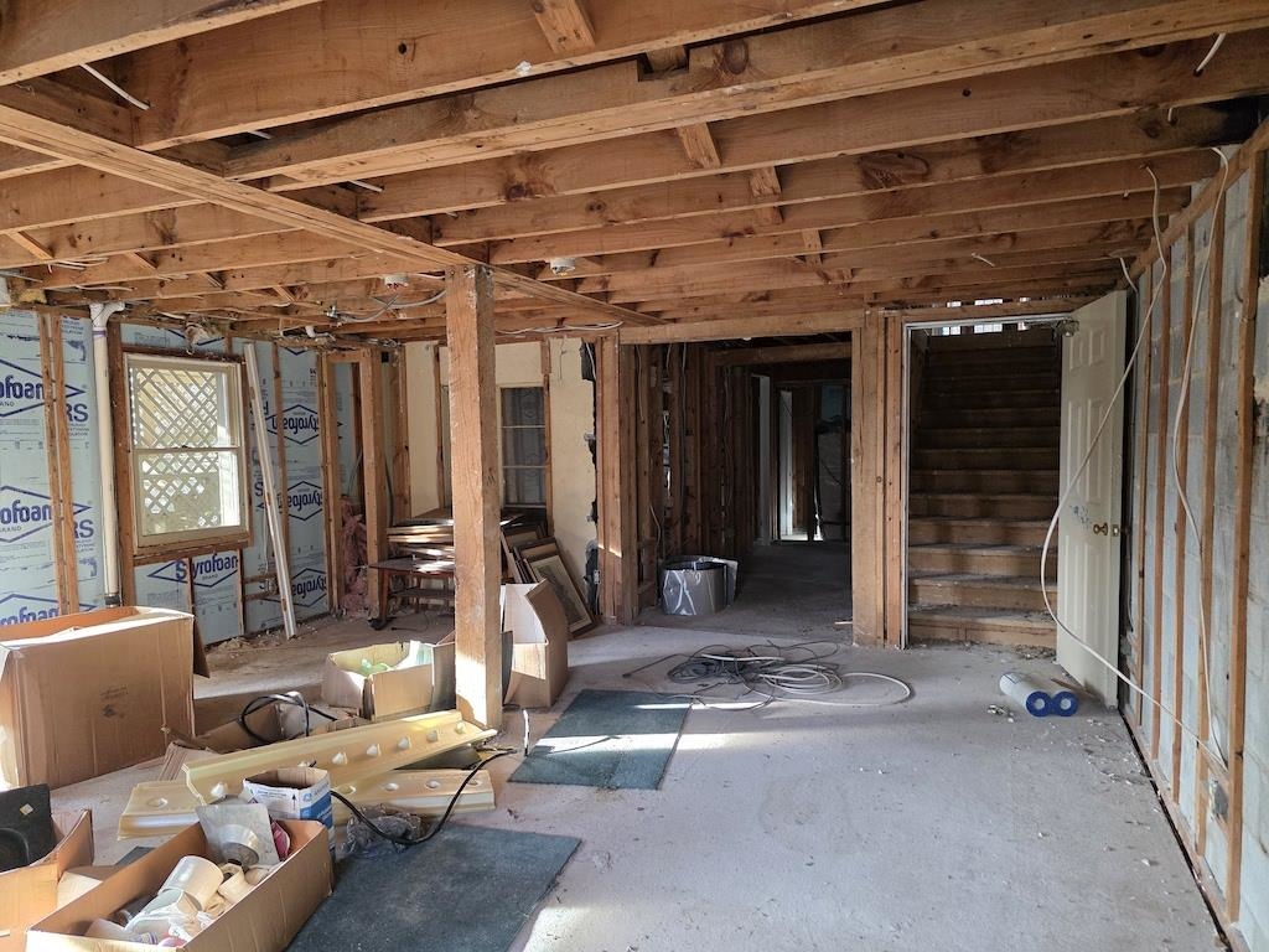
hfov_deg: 73.9
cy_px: 476
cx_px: 634
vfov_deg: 58.9
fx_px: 843
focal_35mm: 23
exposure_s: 1/120
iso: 250
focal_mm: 6.3
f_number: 1.7
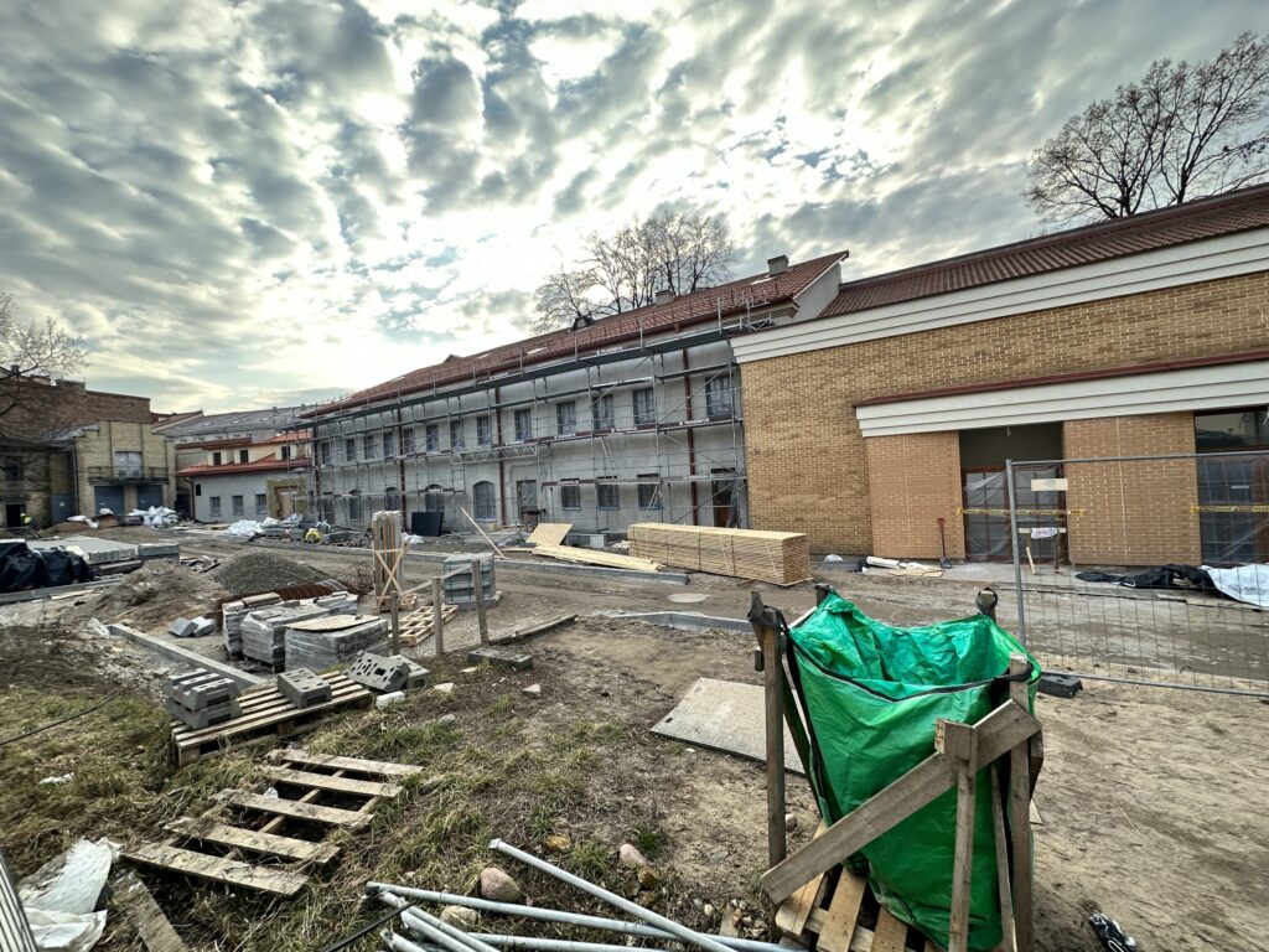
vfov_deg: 85.7
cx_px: 634
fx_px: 513
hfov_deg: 102.1
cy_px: 476
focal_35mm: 14
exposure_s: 1/421
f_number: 2.2
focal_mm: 2.22
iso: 40
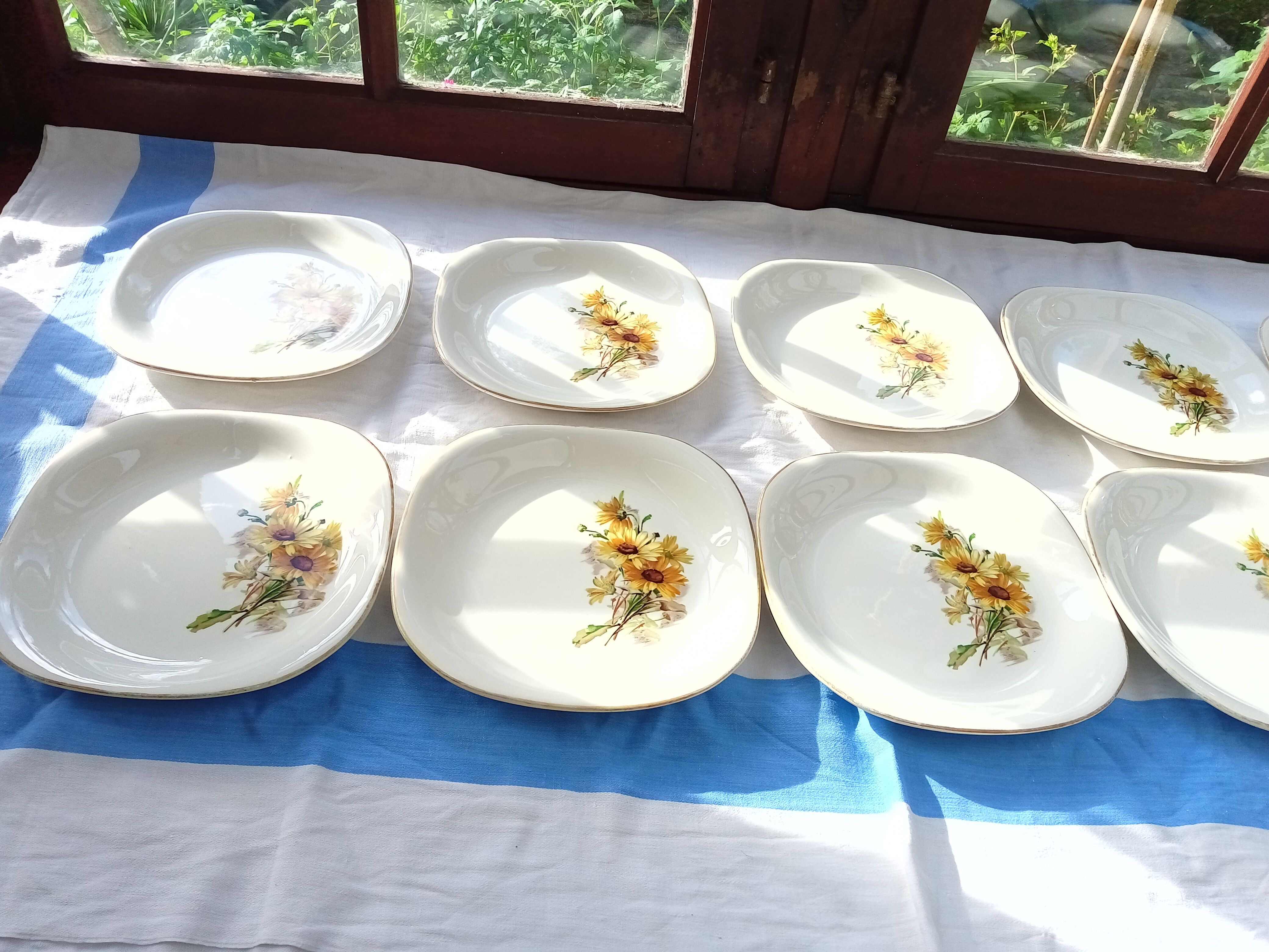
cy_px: 476
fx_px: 1026
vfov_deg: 49.7
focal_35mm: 28
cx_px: 634
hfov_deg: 63.4
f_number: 1.8
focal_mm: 3.57
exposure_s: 1/652
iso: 113
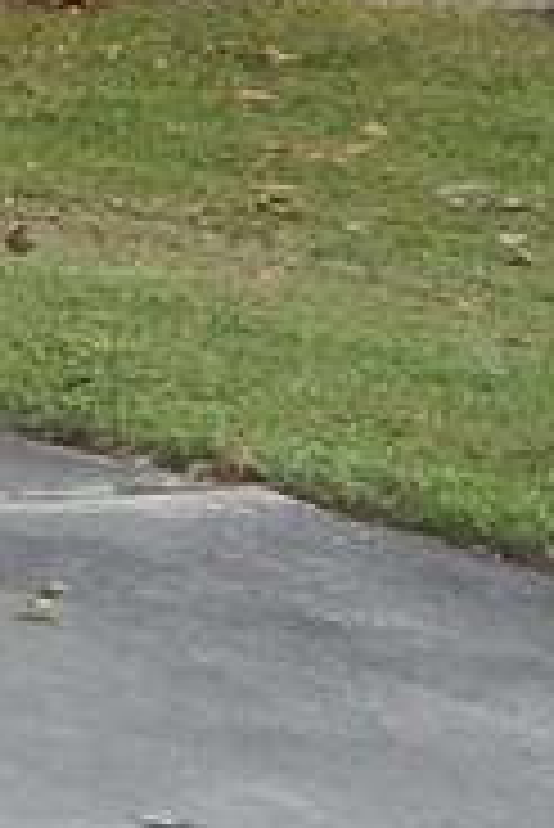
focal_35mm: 316
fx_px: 7280
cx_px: -1522
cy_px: -490
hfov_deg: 4.1
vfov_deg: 6.4
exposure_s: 1/80
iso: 125
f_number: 3.3
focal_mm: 6.1
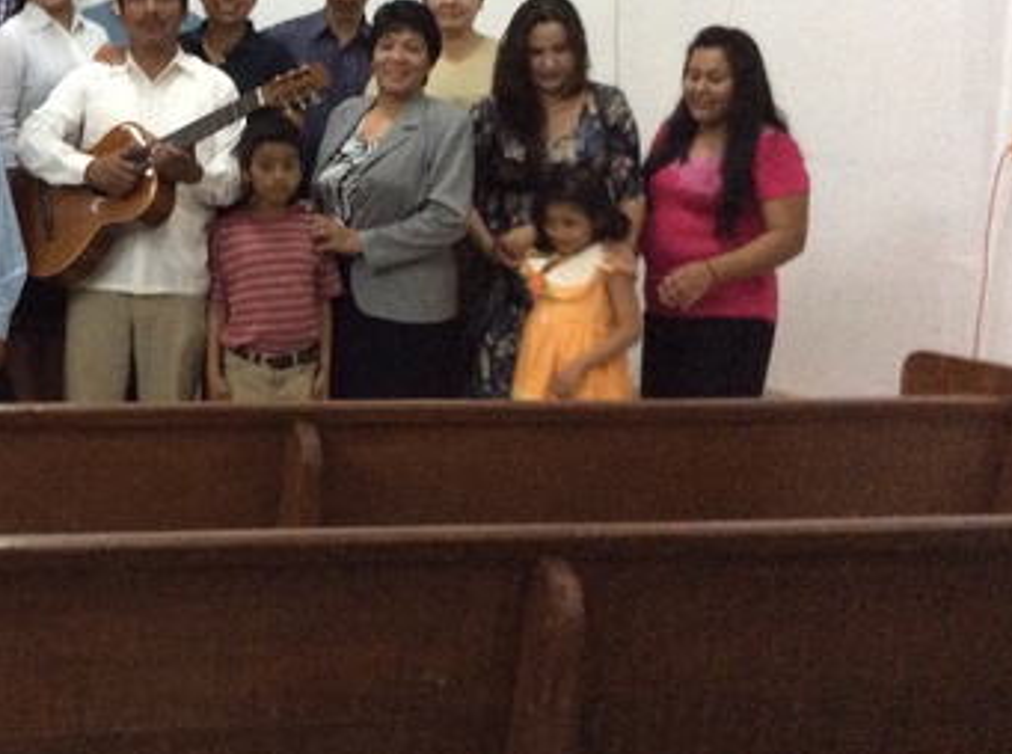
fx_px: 1808
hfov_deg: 30.1
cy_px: 321
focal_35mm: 62
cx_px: 134
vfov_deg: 23.5
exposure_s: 1/17
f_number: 2.4
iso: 320
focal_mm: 3.3
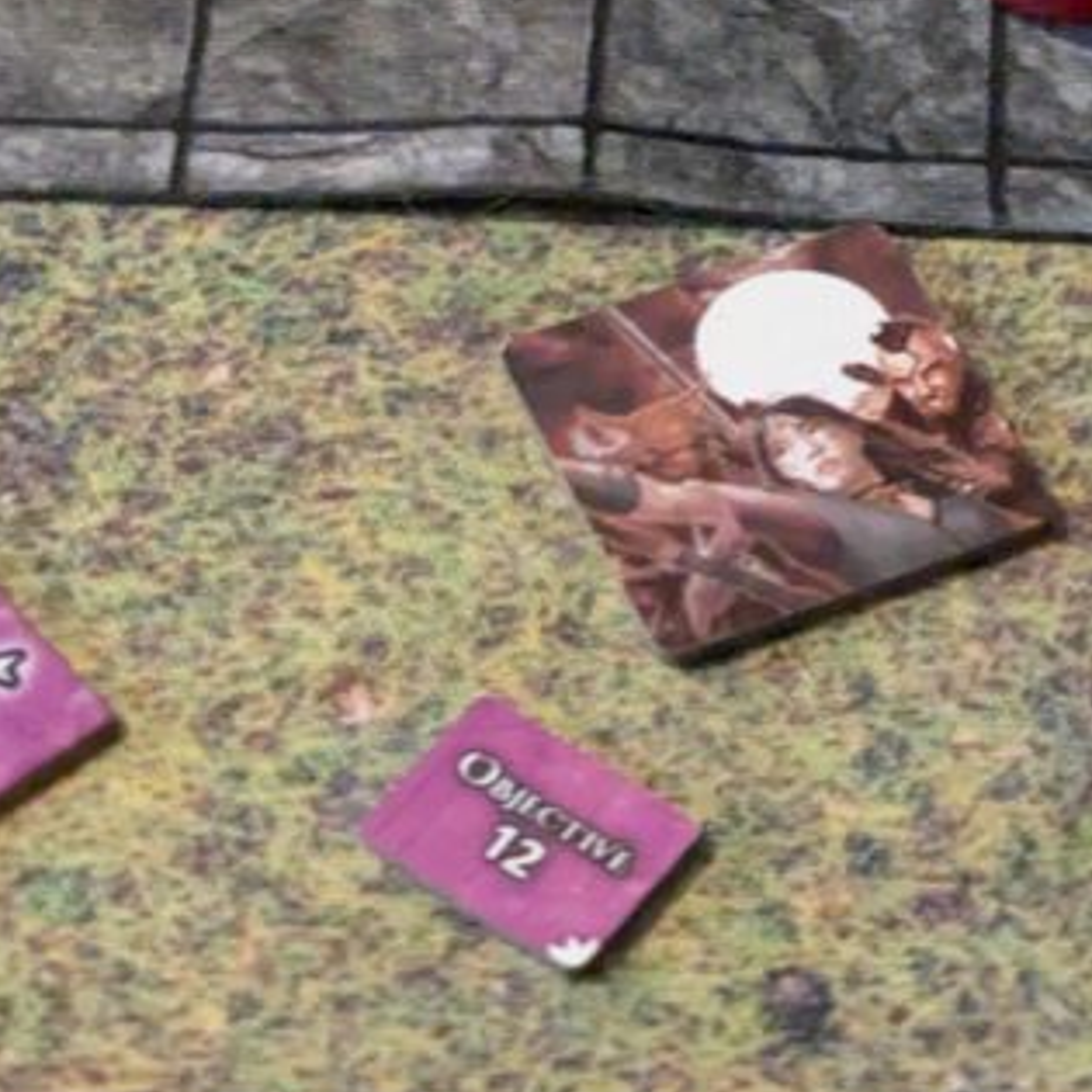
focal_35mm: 138
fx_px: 4925
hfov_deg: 12.6
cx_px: 934
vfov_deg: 12.4
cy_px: -194
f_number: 1.85
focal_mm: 6.81
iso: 1835
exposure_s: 1/50
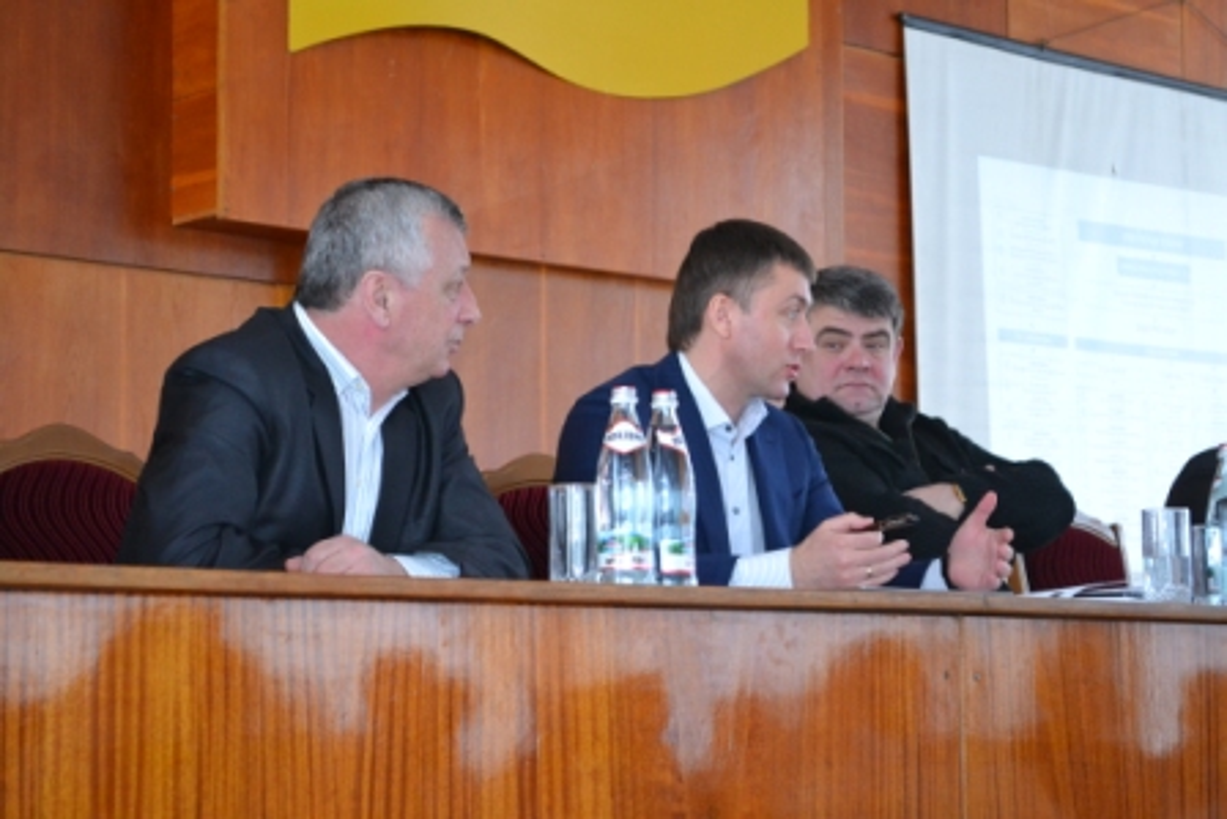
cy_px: 410
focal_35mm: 82
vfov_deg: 16.6
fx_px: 2813
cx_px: 614
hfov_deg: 24.6
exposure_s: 1/60
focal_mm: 55
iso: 2000
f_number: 5.6
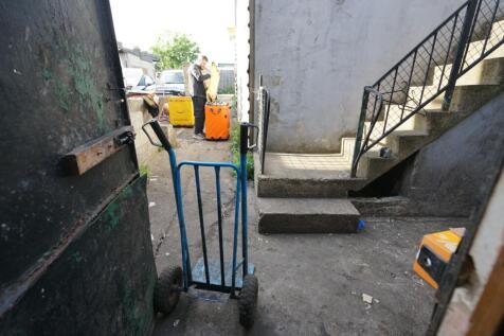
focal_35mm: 16
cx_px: 252
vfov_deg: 73.7
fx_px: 224
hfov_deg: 96.8
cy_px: 168
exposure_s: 1/60
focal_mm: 16
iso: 100
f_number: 4.5
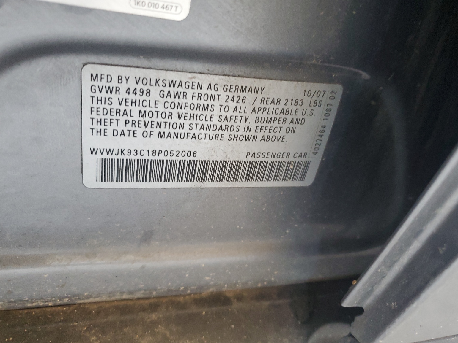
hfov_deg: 65.3
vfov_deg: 51.4
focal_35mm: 27
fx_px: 357
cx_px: 226
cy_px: 166
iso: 215
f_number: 1.5
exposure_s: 1/60.2
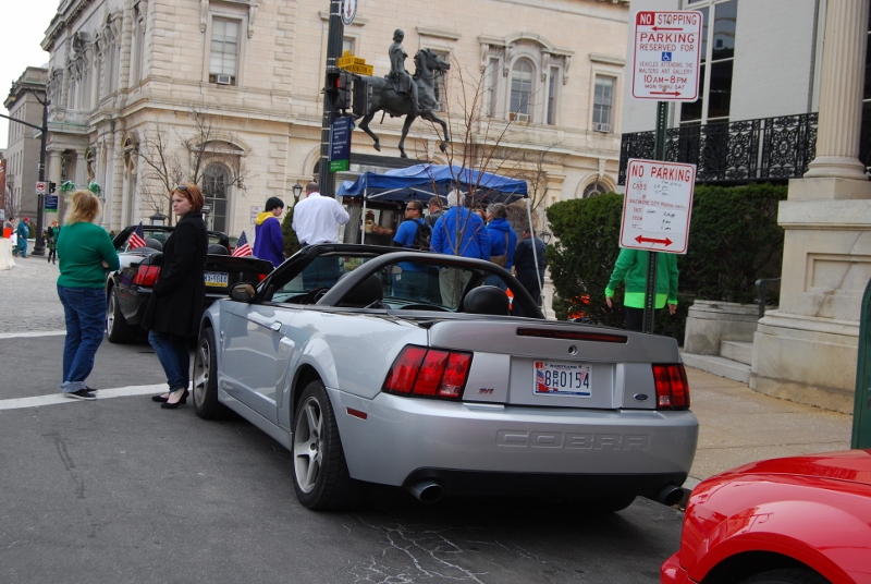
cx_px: 436
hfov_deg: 42.3
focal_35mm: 46
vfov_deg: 29.0
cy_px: 292
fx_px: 1127
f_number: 8
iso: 200
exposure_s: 1/250
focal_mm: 31
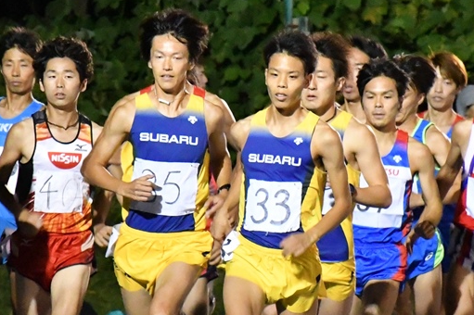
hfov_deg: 6.3
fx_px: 4329
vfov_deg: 4.2
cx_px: 183
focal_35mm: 329
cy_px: 236
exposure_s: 1/125
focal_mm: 140
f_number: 5.6
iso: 12800
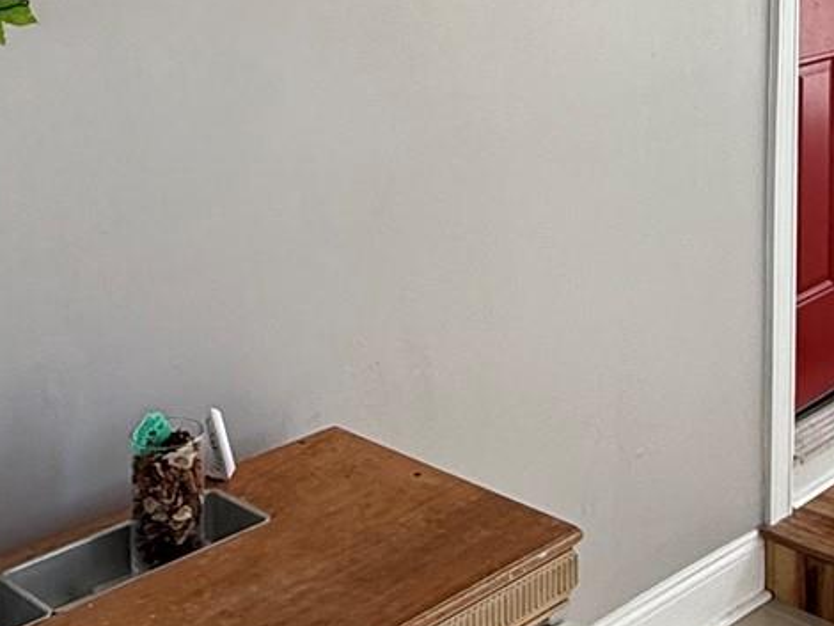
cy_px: -149
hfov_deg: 31.6
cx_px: 495
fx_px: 1470
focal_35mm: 61
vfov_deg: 22.0
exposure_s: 1/170
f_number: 2.2
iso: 50
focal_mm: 2.22
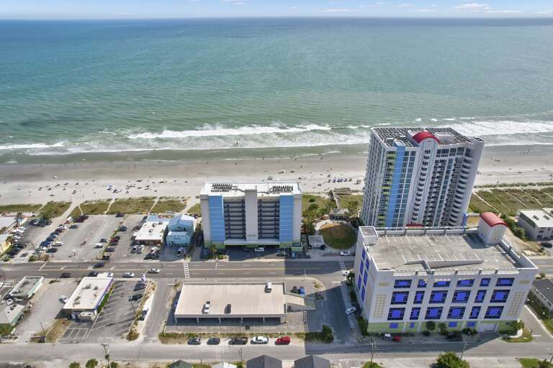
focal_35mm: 22
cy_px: 184
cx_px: 276
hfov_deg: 78.6
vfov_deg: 57.2
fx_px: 338
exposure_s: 1/2500
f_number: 2.8
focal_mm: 8.4
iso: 120
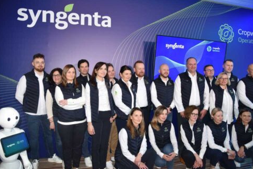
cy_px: 84
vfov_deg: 51.4
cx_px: 126
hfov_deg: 71.5
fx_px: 176
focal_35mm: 25
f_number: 4
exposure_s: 1/60
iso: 1400
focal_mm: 24
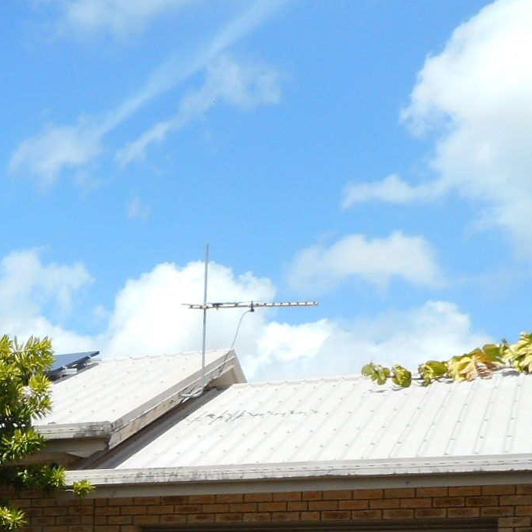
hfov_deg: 20.6
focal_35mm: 74
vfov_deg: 21.7
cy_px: 639
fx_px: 1287
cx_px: -223
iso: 80
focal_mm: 4.5
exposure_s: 1/640
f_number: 3.7
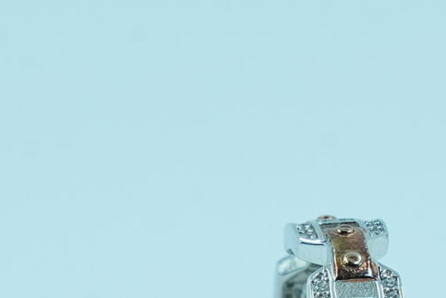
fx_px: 6679
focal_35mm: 539
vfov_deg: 2.6
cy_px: 362
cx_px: 312
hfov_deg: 3.8
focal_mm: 105
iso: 400
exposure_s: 1/125
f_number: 11
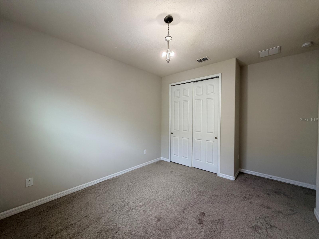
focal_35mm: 14
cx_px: 160
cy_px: 120
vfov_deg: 85.7
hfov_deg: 102.1
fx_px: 129
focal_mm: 2.22
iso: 200
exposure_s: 1/120
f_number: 2.2
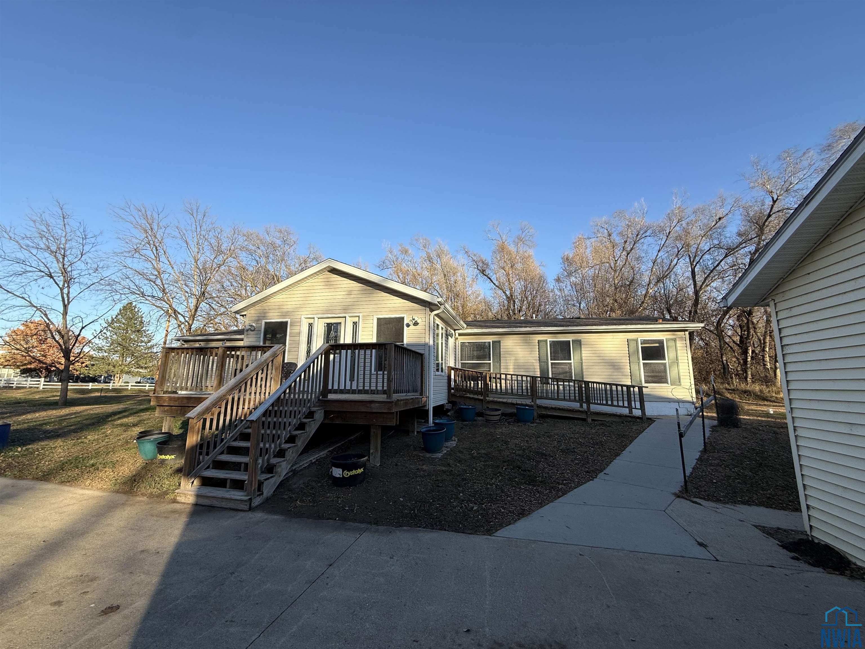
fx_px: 350
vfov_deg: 85.7
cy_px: 324
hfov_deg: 102.1
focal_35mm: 14
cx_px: 432
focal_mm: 2.22
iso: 50
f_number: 2.2
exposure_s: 1/830
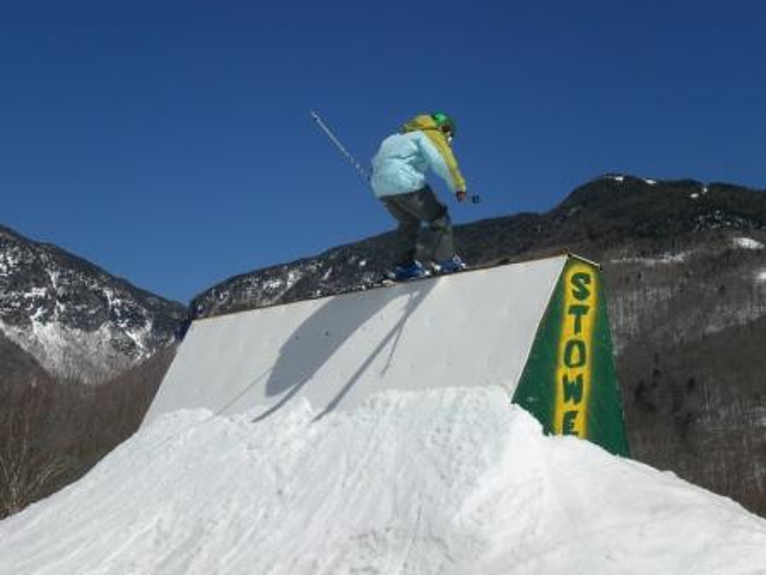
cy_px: 288
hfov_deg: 30.7
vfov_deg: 23.3
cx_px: 383
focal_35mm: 63
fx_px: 1394
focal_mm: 10.4
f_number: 5.7
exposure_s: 1/800
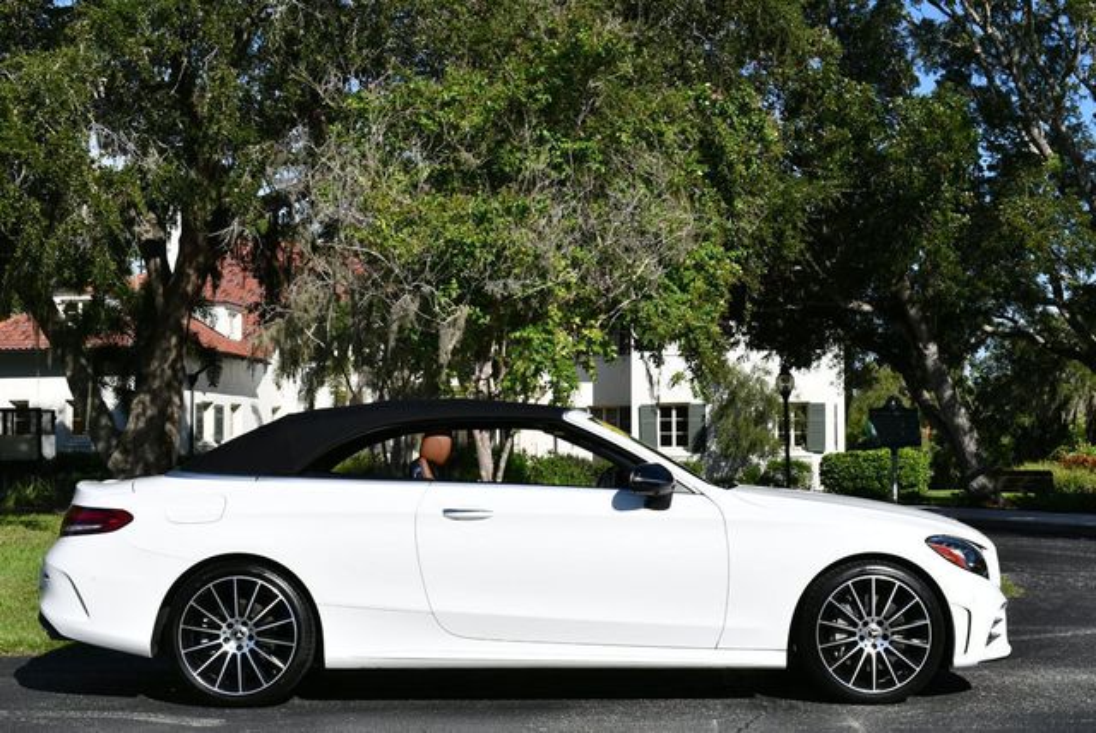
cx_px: 548
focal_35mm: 56
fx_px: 1706
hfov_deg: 35.6
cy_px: 366
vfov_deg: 24.2
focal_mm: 28
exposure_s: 1/320
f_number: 9
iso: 100
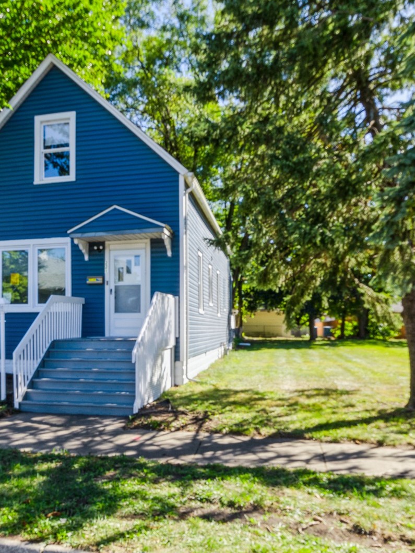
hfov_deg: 44.3
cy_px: 276
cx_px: 117
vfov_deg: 58.4
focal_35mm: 31
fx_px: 496
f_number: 13
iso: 100
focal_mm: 14
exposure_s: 1/40
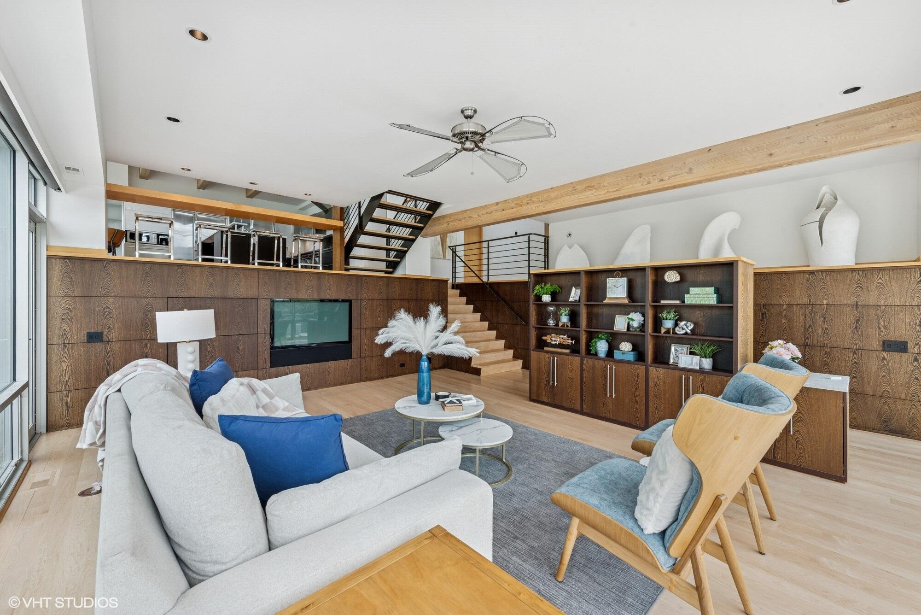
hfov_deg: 104.2
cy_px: 308
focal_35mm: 14
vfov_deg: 81.3
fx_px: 358
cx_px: 460
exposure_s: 1/25
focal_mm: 14
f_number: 11
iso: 200
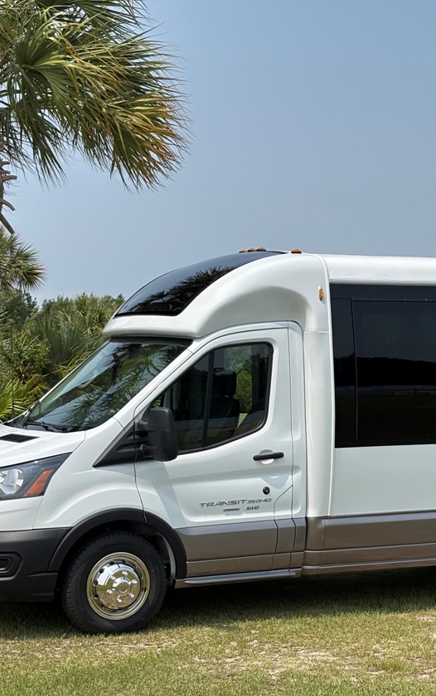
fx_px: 1406
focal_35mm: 74
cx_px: 326
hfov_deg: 17.5
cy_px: 350
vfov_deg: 27.8
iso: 40
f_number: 1.6
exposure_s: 1/3937
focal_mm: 5.96
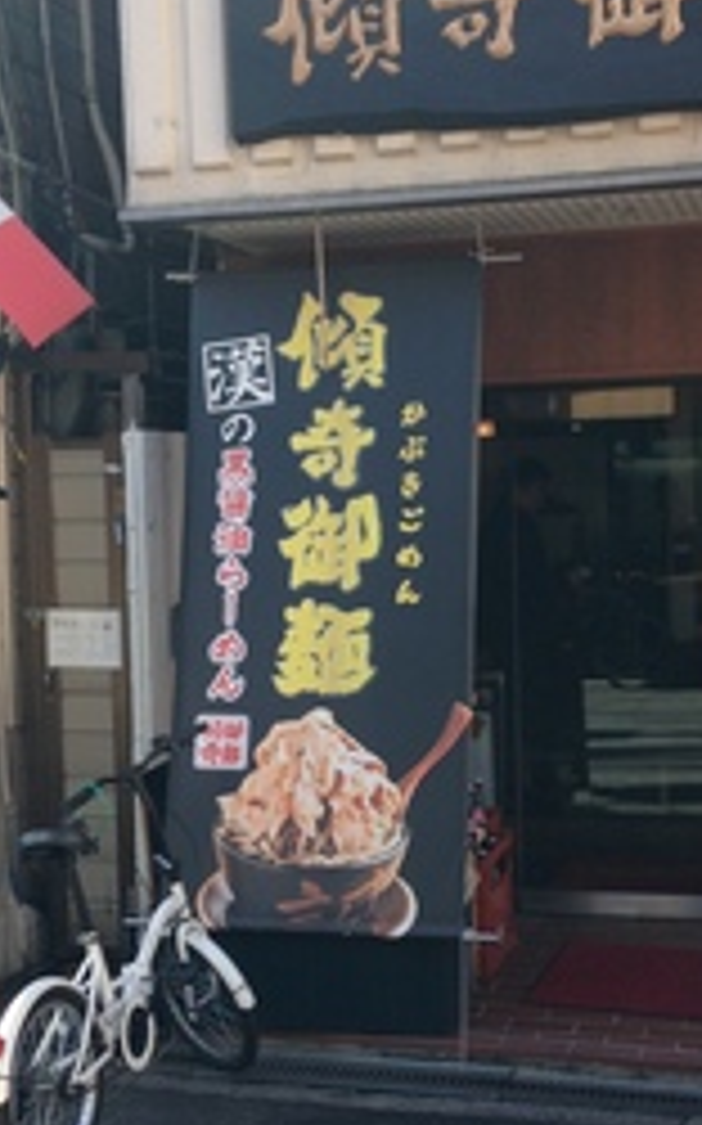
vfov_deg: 36.2
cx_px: 418
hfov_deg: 23.1
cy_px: 657
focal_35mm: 56
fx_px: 1716
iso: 50
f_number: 2.4
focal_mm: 4.12
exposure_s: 1/232
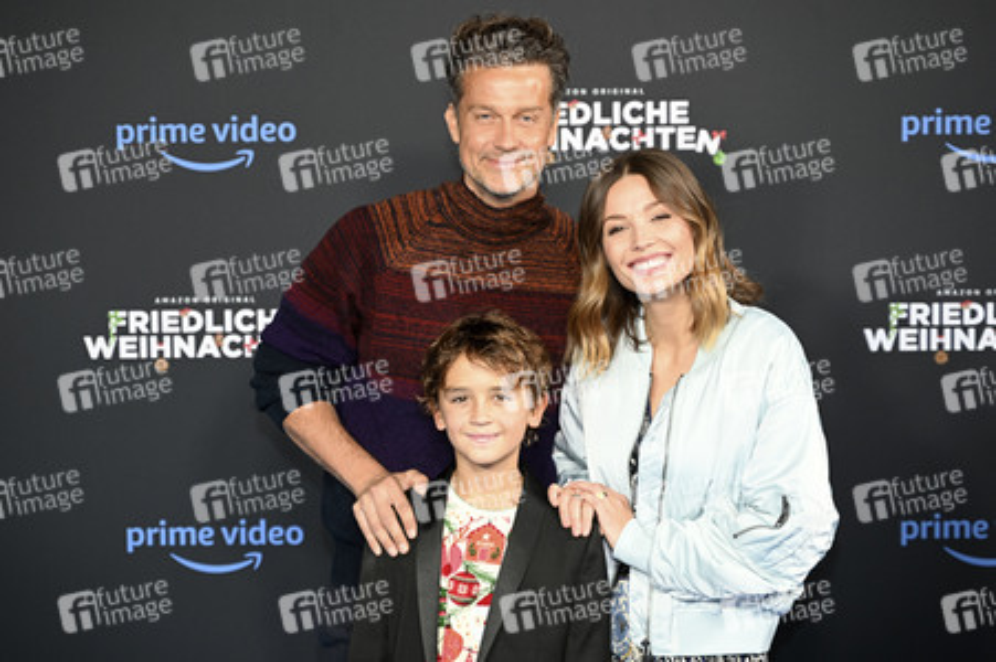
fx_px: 2073
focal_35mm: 75
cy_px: 331
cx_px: 498
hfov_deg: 27.0
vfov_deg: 18.2
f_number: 2.8
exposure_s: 1/125
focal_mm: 75
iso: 500
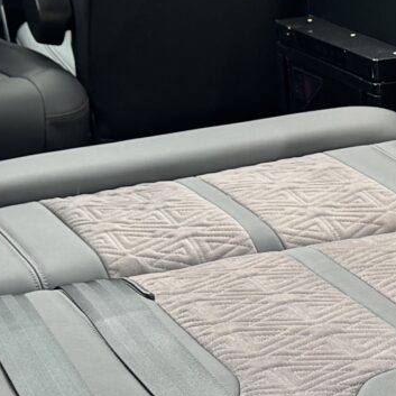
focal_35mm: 154
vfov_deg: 11.3
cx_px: 601
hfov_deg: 10.9
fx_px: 1993
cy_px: 57
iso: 125
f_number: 1.78
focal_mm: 6.76
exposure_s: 1/121
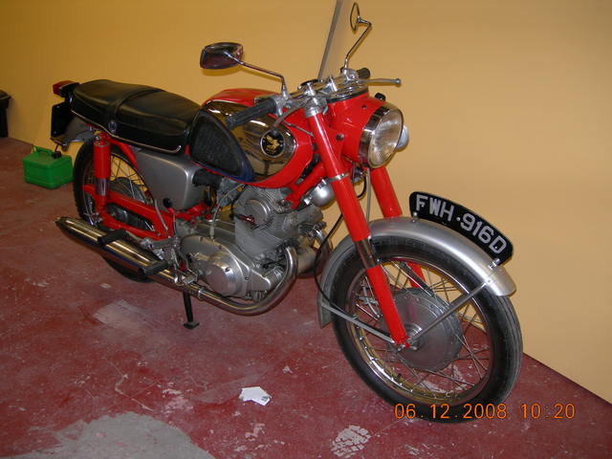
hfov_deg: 49.0
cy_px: 230
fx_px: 672
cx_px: 306
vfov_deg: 37.7
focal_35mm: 38
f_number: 2.8
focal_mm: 7.8
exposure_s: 1/60.1
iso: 95
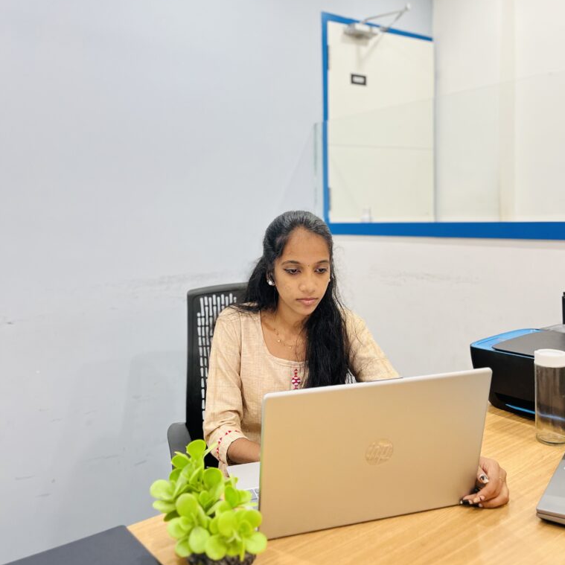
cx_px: 285
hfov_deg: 52.5
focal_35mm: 31
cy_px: 239
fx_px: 572
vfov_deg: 52.3
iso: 200
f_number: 1.6
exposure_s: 1/50
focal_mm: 5.1
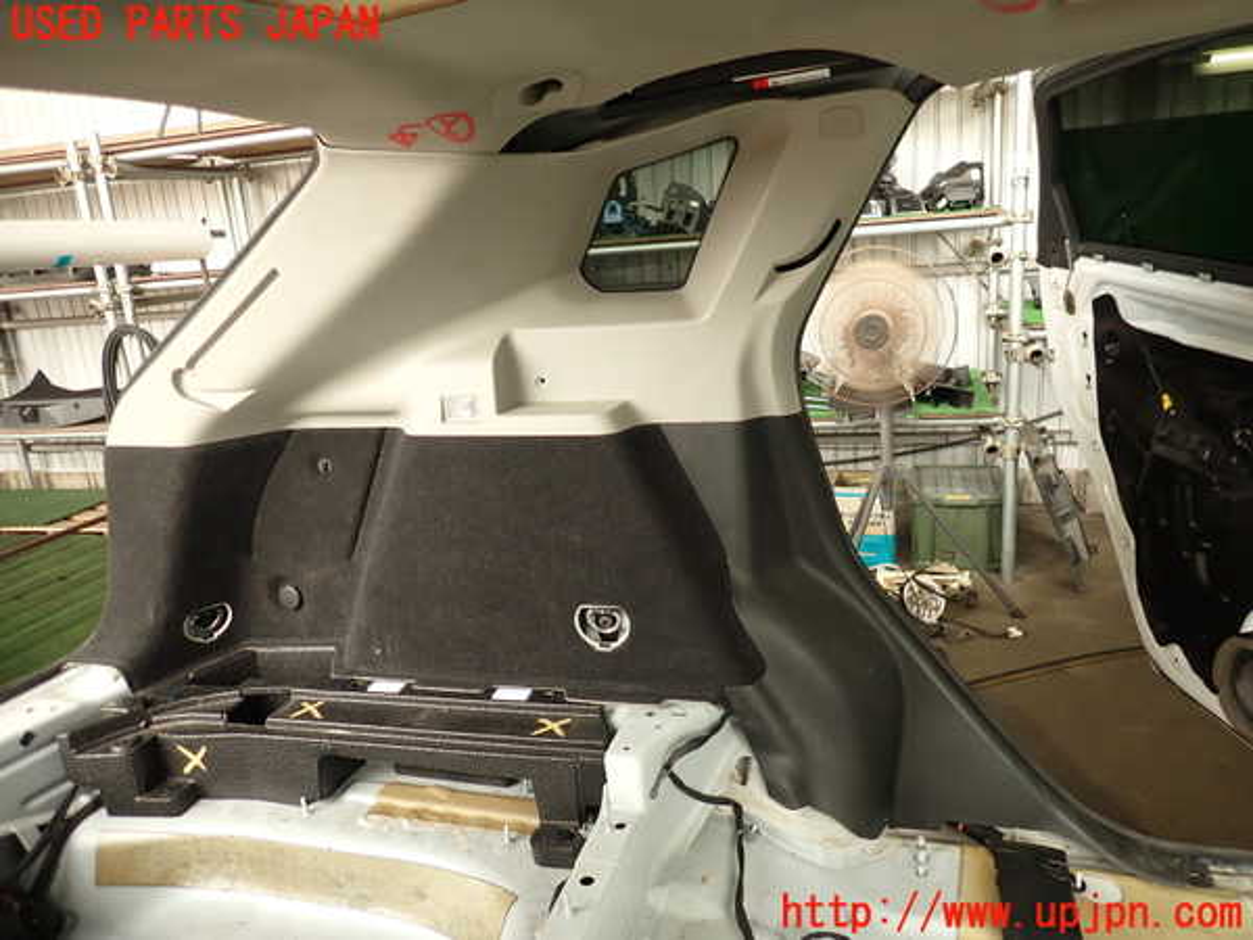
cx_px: 626
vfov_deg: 54.9
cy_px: 470
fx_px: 905
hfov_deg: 69.4
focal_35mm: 25
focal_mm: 4.5
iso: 125
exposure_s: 1/60
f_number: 2
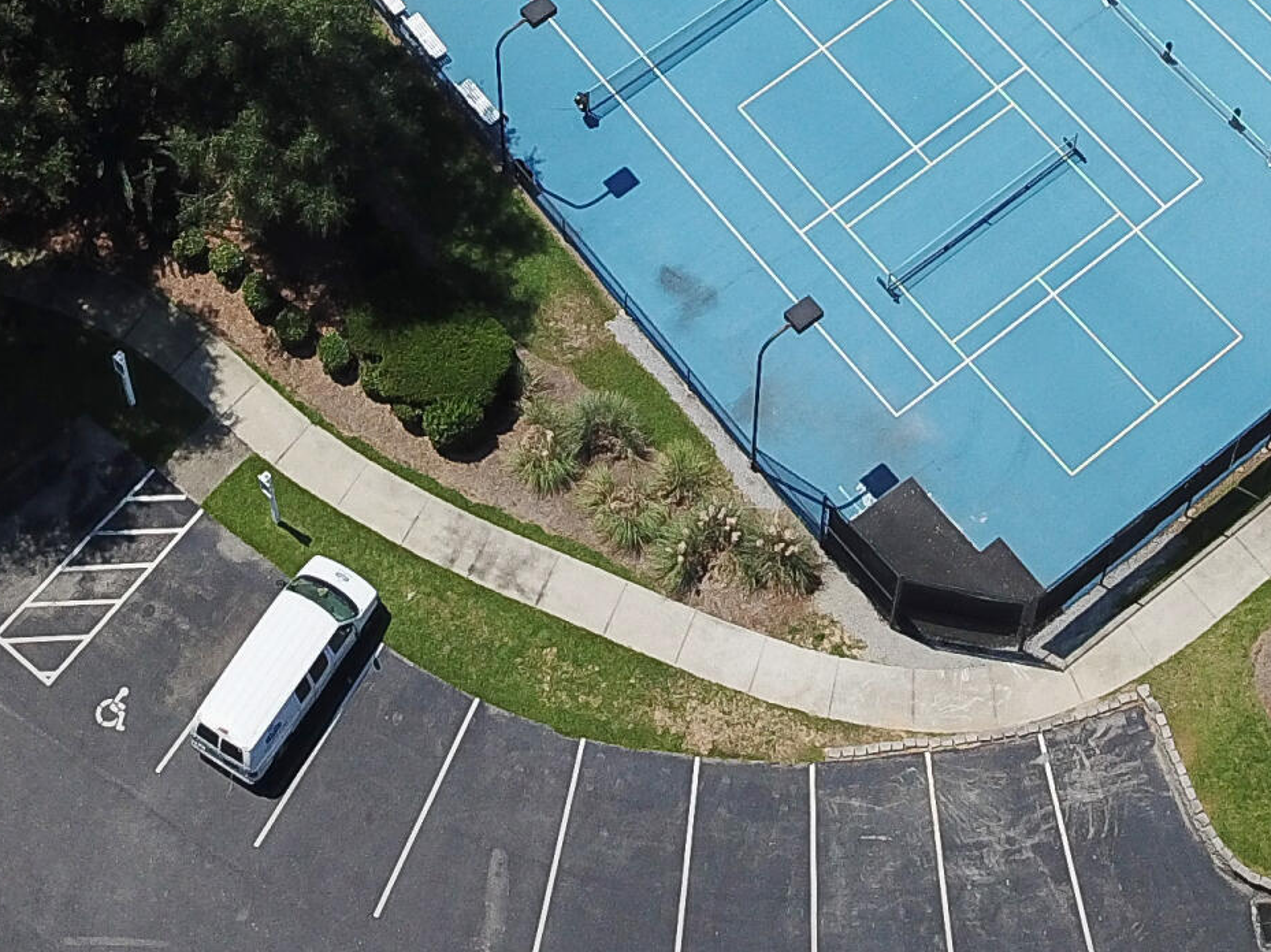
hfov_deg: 23.3
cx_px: 677
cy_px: -561
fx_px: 3083
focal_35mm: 84
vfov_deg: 15.8
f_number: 2.2
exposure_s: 1/2000
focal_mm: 4.73
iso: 100
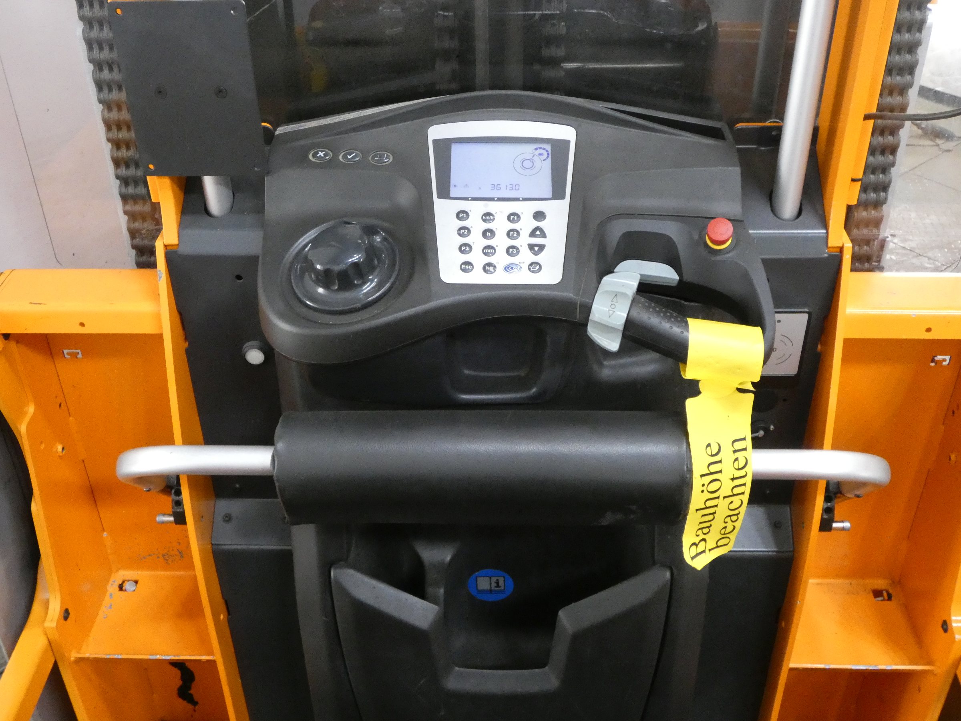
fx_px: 1055
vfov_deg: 37.7
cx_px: 480
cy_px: 360
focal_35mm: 38
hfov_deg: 49.0
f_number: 3.5
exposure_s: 1/80
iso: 1000
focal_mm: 6.8
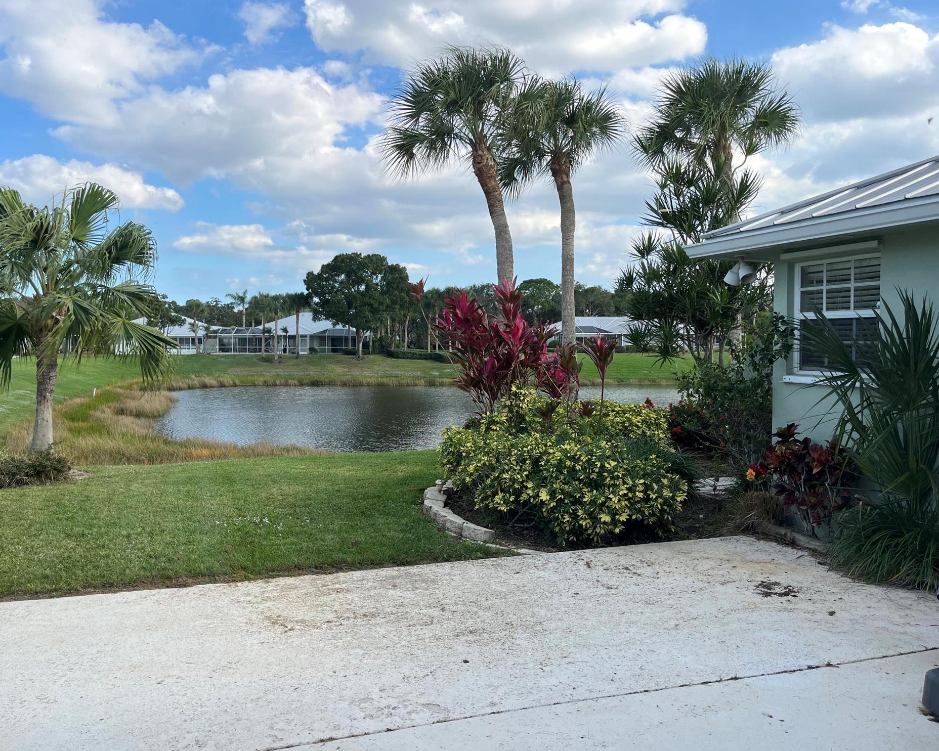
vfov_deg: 51.5
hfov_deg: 62.1
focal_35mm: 28
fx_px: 778
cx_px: 433
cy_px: 367
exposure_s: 1/2062
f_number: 1.6
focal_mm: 5.1
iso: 50
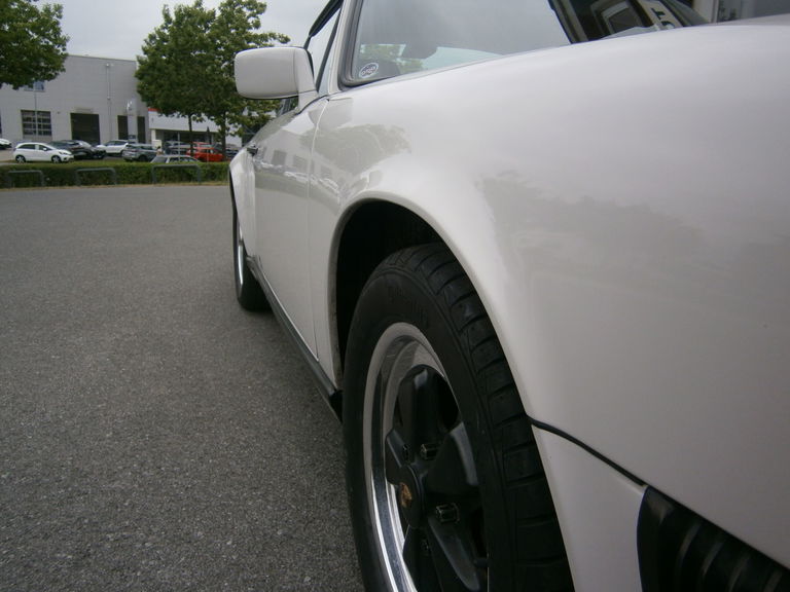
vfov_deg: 53.1
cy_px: 296
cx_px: 395
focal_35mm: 26
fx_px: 593
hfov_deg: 67.3
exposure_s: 1/1000
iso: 80
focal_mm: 4.7
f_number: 2.8
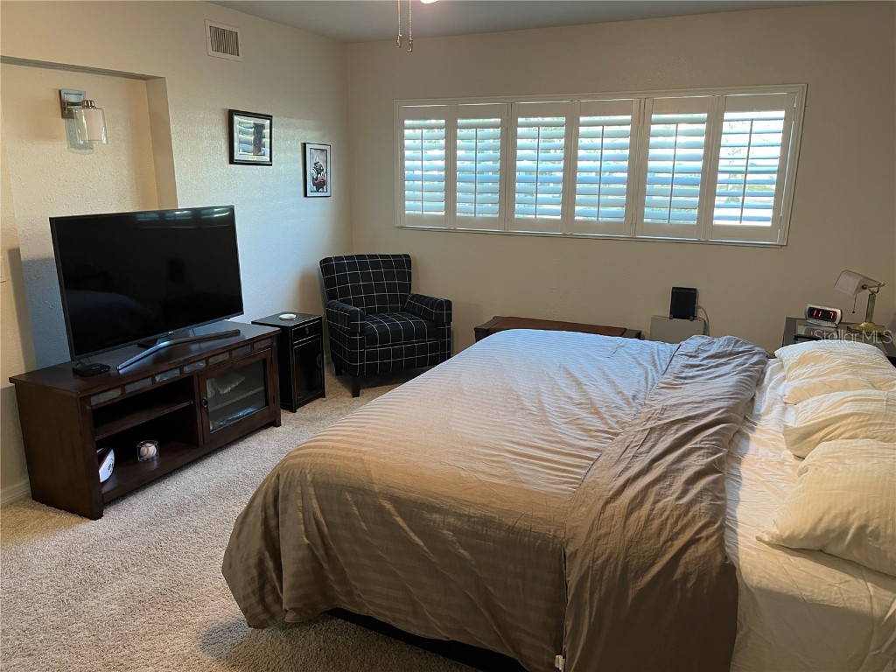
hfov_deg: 67.3
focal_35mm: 26
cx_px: 448
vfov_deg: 53.1
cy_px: 336
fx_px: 673
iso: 160
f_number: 1.6
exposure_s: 1/60
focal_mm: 5.1
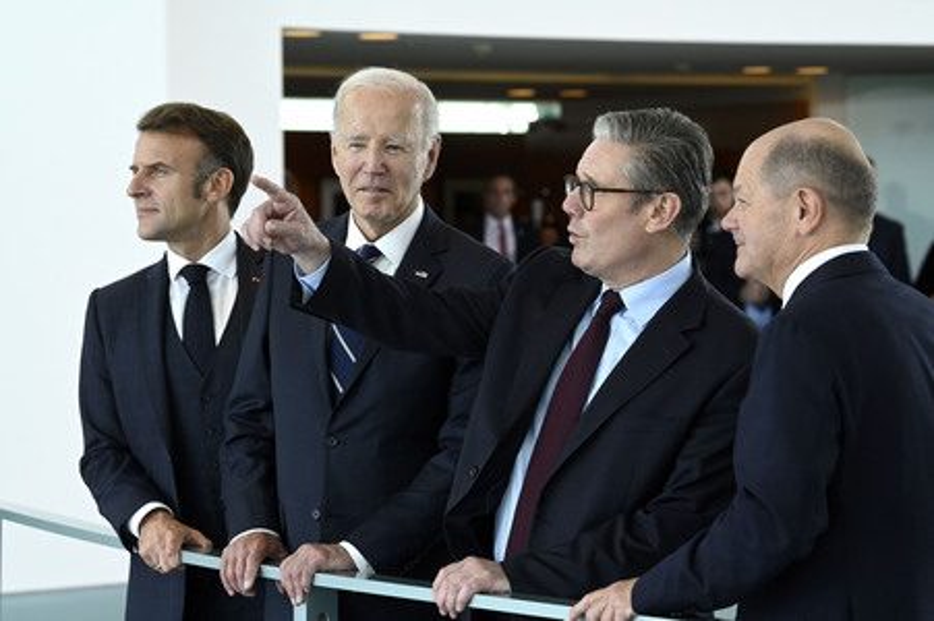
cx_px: 467
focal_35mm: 130
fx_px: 3370
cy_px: 310
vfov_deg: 10.5
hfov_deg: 15.8
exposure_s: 1/640
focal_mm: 130
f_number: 7.1
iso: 4000
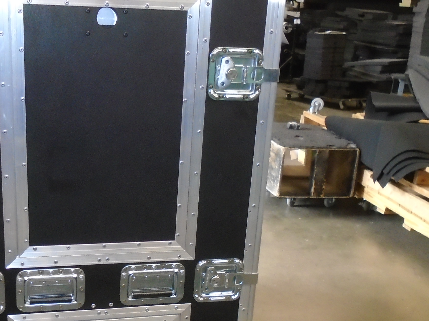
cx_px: 157
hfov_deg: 36.6
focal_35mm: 52
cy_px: 245
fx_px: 644
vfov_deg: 27.6
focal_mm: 4.6
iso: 400
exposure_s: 1/40
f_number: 3.2
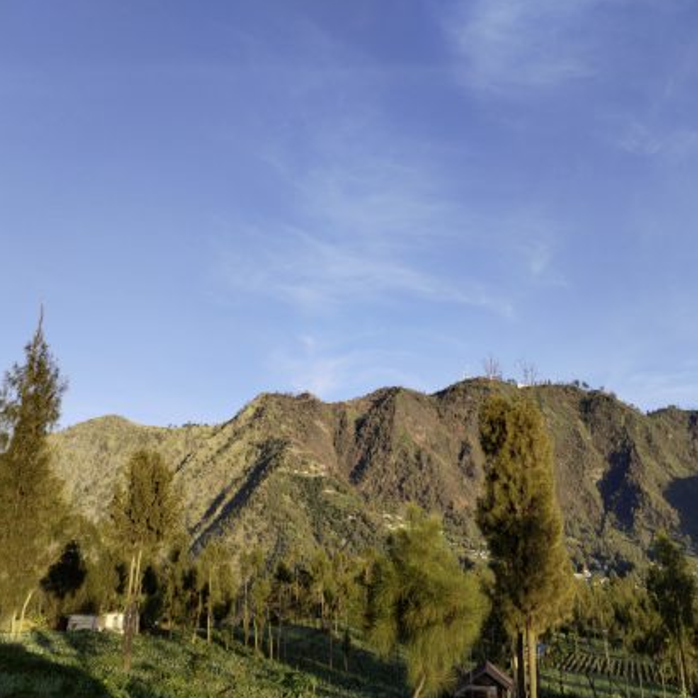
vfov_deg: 47.2
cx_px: 390
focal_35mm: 35
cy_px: 347
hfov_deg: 47.1
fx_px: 798
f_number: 1.8
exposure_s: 1/528
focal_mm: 4.75
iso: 100
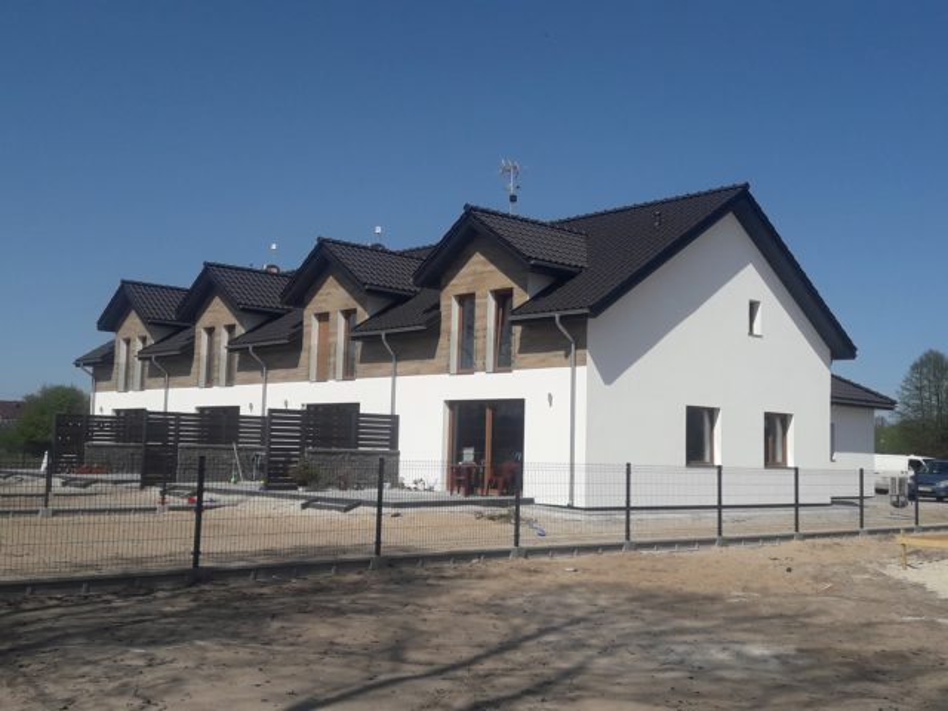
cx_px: 474
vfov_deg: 49.7
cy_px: 356
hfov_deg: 63.4
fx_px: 767
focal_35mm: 28
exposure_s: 1/3226
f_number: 1.9
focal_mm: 3.7
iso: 40
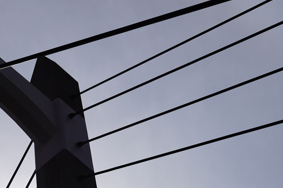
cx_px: -74
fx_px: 821
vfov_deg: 12.9
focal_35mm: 104
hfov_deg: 18.4
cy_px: 212
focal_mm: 29.4
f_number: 5.6
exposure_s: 1/4000
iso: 100
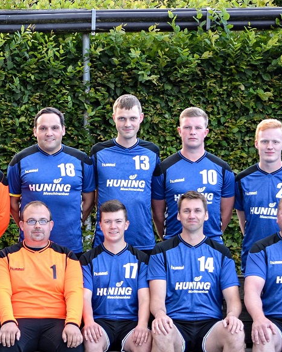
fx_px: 2368
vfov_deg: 8.5
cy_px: 240
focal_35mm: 227
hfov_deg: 6.8
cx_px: 8
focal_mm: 70
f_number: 5
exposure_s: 1/100
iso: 400
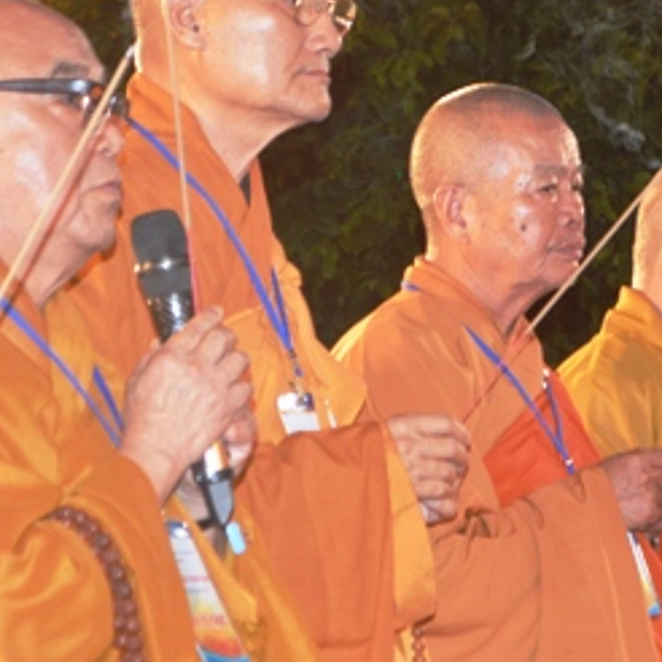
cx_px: 519
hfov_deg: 11.0
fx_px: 3440
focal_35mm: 159
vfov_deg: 11.0
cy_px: 261
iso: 400
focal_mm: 48
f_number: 5.6
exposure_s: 1/60
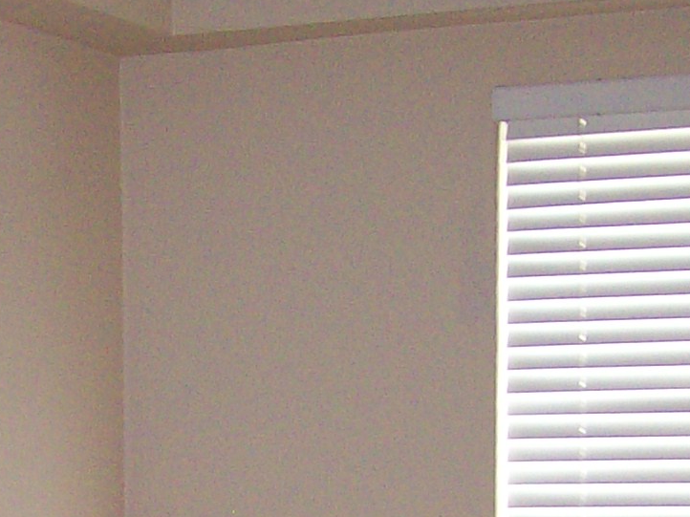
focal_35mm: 142
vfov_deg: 9.9
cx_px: -198
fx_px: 2830
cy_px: 903
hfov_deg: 13.4
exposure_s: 1/64
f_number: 2.7
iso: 140
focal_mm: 6
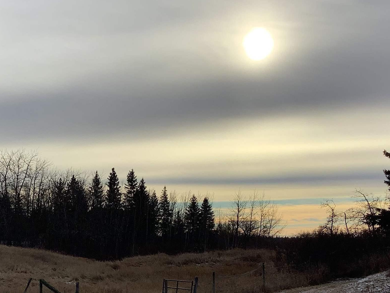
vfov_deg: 23.5
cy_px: 254
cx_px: 90
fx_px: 687
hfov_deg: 31.0
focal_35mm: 61
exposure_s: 1/1988
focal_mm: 3.3
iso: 25
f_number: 2.4
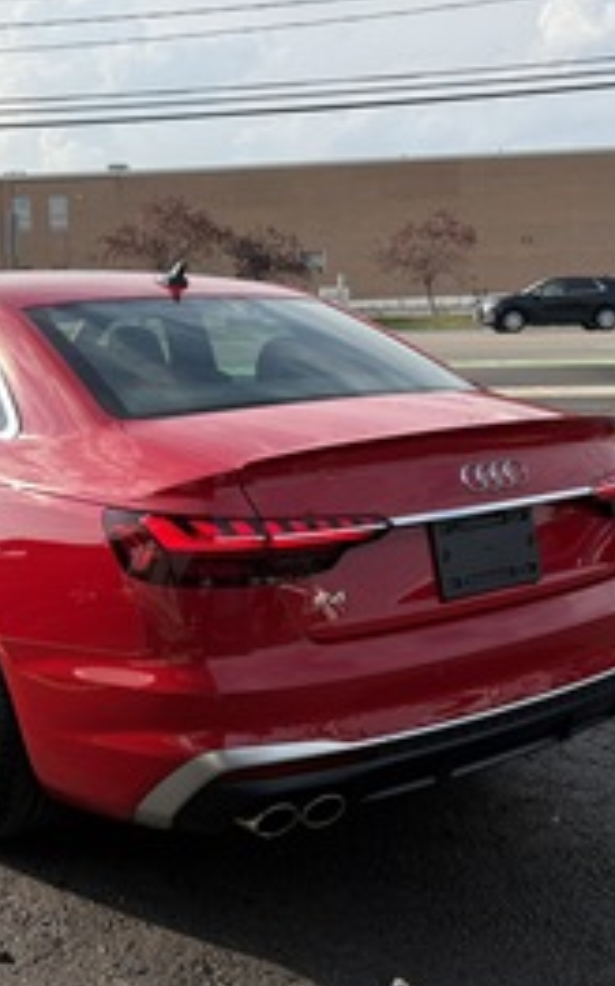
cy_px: 486
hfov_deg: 28.8
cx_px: 165
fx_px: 1182
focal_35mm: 44
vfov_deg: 45.3
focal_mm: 5.96
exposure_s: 1/3125
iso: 50
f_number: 1.6
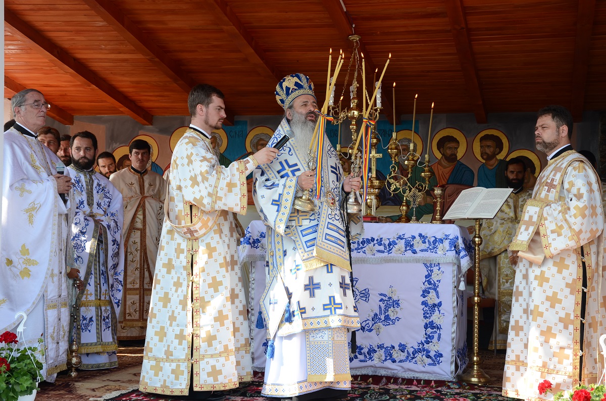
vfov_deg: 21.5
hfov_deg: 32.0
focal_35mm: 63
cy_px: 200
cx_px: 303
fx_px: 1058
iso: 100
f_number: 6.3
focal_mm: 42
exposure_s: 1/80
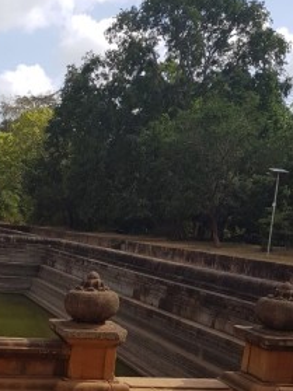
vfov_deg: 32.8
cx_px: 28
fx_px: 632
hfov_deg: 25.3
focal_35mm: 56
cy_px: 346
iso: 40
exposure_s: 1/1712
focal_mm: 4.2
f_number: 1.7
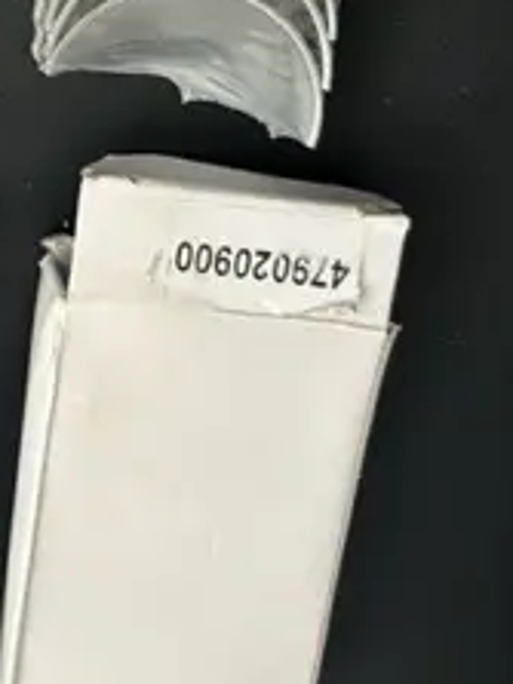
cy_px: 89
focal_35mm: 56
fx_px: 1108
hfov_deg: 24.6
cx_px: -28
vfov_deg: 32.9
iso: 160
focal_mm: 5.7
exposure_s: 1/50
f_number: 1.5
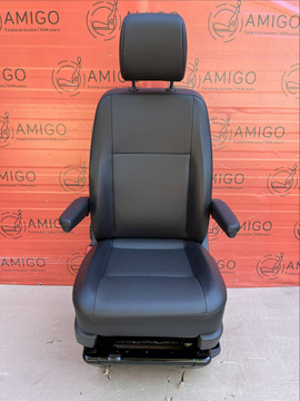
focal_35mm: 26
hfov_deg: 53.1
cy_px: 200
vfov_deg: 67.3
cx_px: 150
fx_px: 300
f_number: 1.6
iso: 32
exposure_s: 1/122
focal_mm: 5.1
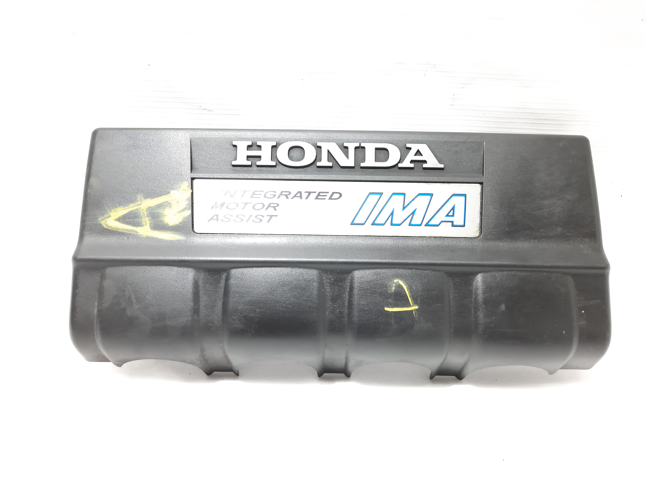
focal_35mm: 25
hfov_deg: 69.4
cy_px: 242
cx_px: 323
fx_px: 467
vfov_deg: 54.9
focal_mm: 4.6
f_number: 2
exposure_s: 1/33
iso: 250
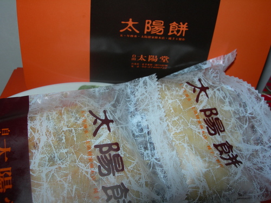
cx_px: 136
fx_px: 297
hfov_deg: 49.0
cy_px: 102
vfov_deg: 37.7
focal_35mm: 38
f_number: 4.8
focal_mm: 7.8
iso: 50
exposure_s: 1/60.1
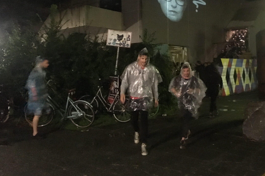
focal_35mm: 37
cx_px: 161
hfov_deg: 51.5
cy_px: 59
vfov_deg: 35.6
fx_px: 272
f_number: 2.2
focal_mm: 4.15
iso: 2000
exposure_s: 1/17
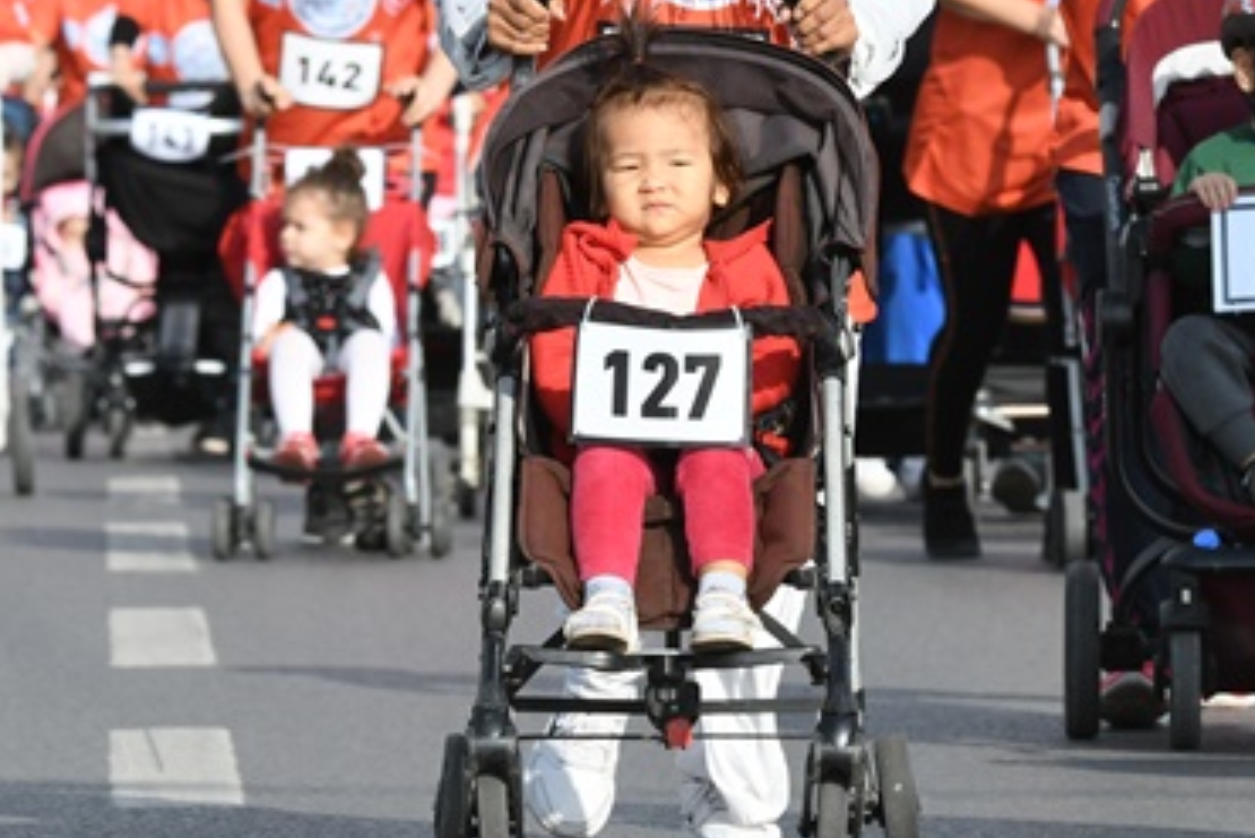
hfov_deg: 3.9
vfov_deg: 2.6
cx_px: 750
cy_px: 178
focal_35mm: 530
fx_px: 18479
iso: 640
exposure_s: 1/1000
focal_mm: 195
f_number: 10
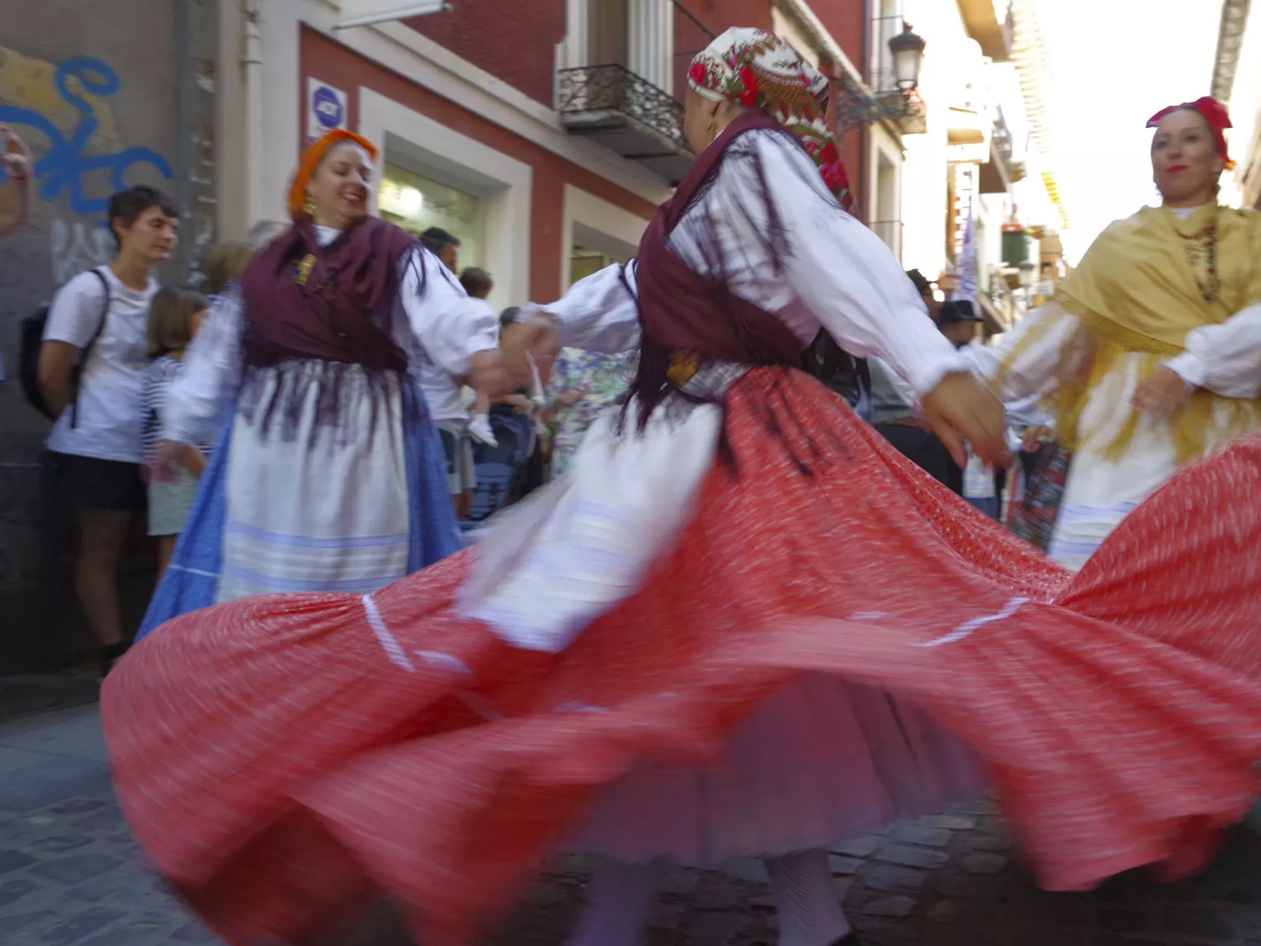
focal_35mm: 29
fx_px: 1056
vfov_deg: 48.2
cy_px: 498
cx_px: 760
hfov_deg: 61.1
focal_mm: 24
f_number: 7.1
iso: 800
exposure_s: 1/50
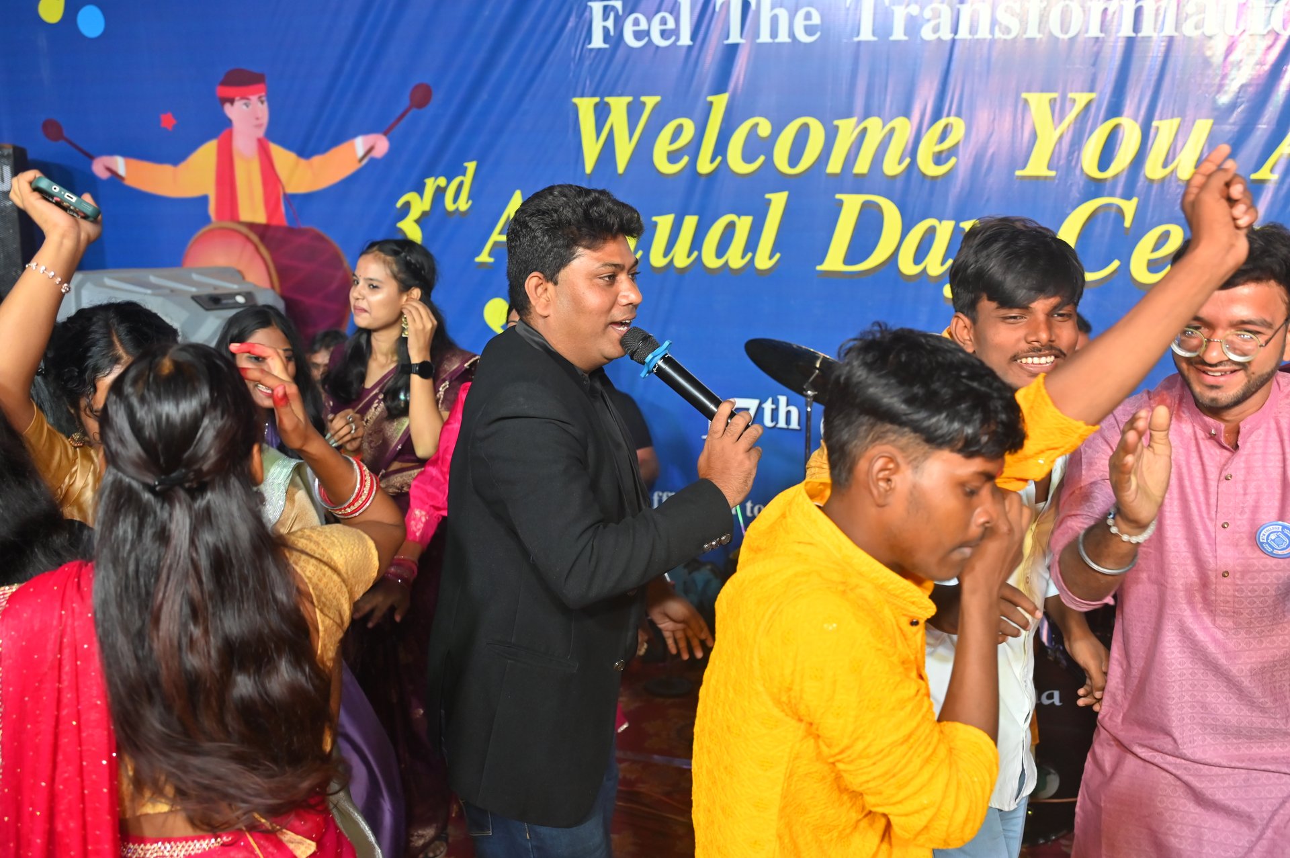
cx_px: 645
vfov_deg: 39.4
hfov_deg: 56.5
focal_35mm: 34
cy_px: 429
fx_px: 1199
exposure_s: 1/200
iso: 1600
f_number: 4.5
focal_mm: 33.5
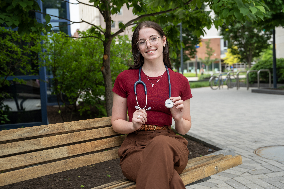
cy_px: 94
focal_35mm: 45
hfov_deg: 43.6
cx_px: 142
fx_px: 355
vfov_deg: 29.8
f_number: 4
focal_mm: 45
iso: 100
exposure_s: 1/320
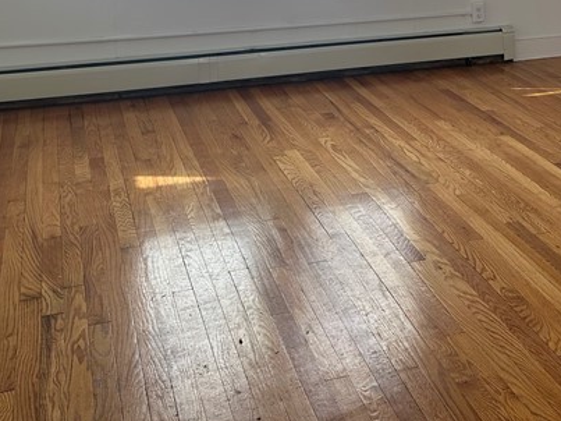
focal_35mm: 61
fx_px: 988
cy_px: -31
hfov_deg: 30.5
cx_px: 487
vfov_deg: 22.8
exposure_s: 1/242
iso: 80
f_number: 1.78
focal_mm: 6.86
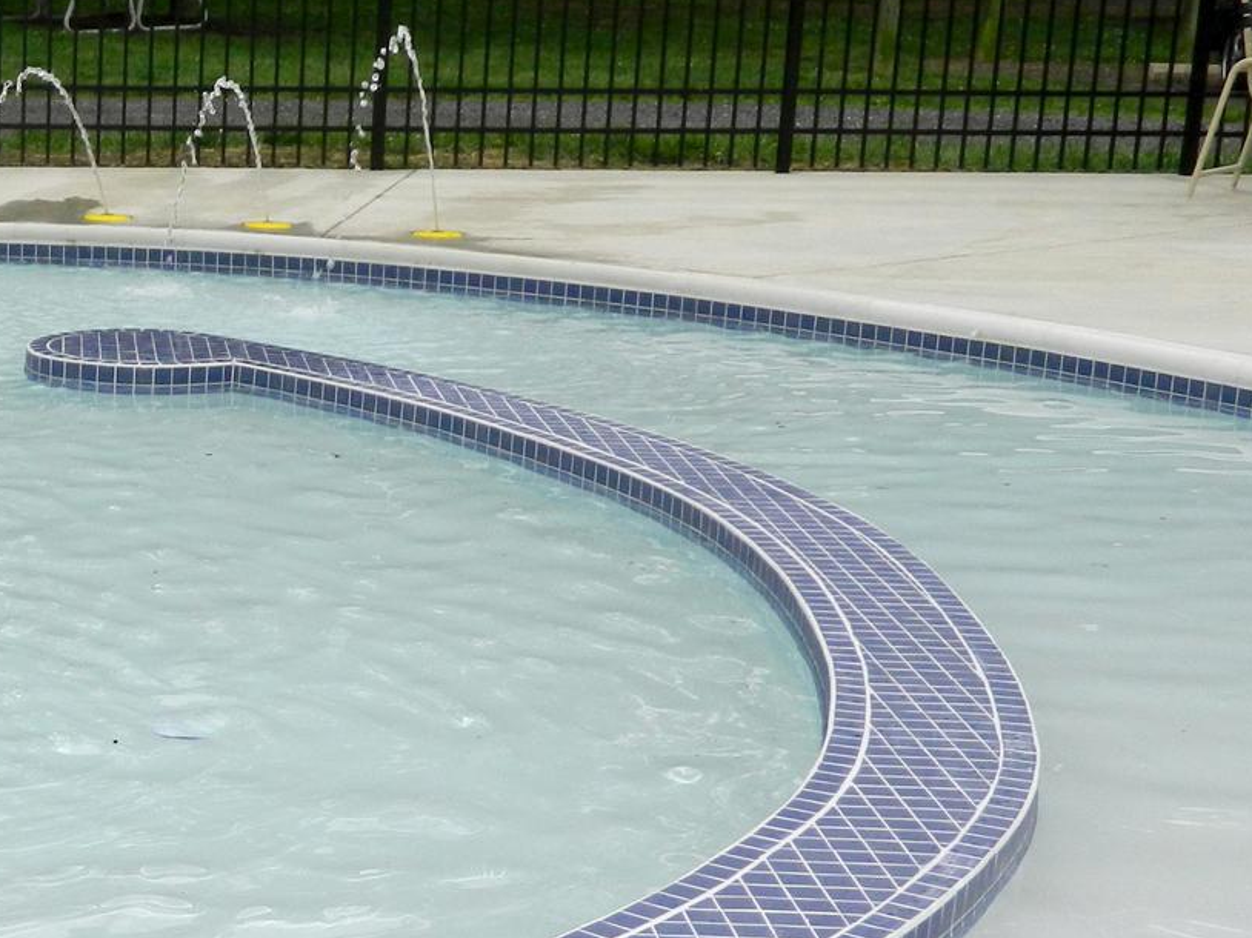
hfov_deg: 23.0
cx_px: -243
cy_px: 572
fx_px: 2820
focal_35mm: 78
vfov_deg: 18.9
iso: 110
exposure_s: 1/200
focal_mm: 5.6
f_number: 3.2
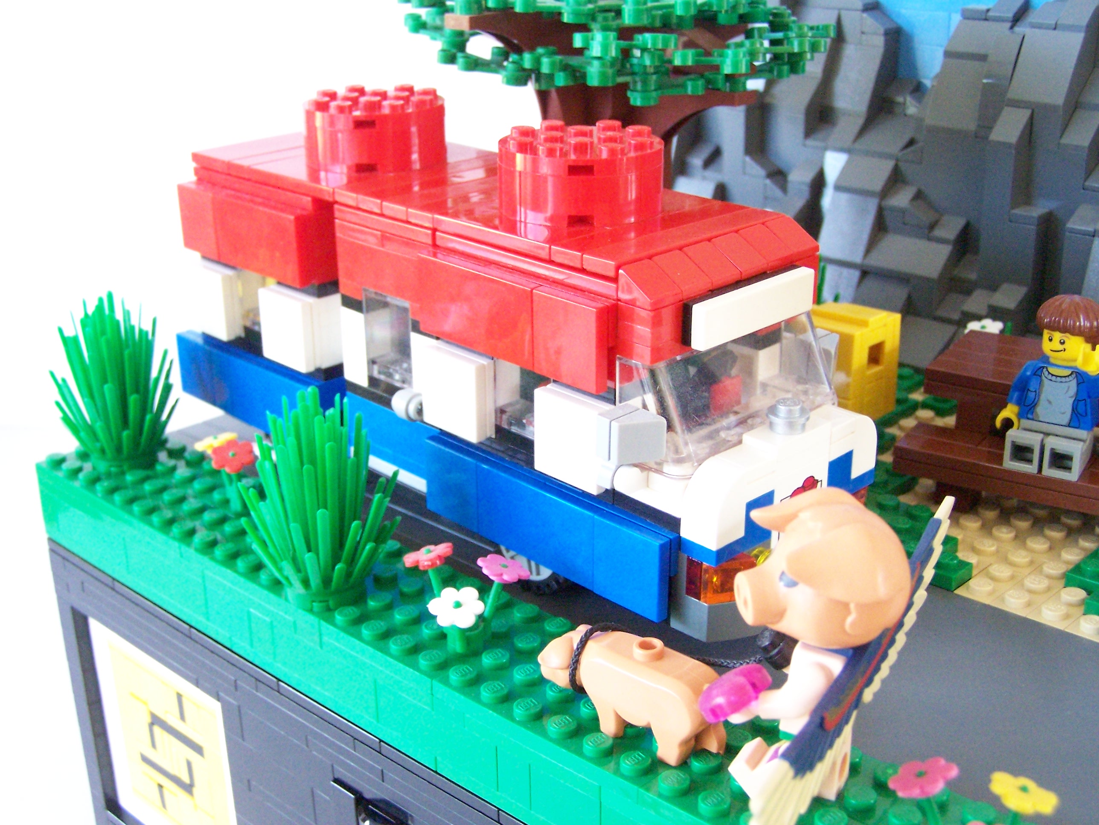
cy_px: 412
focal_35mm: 48
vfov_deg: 30.3
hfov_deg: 39.7
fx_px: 1524
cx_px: 550
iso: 400
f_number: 3.2
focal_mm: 8
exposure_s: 1/30
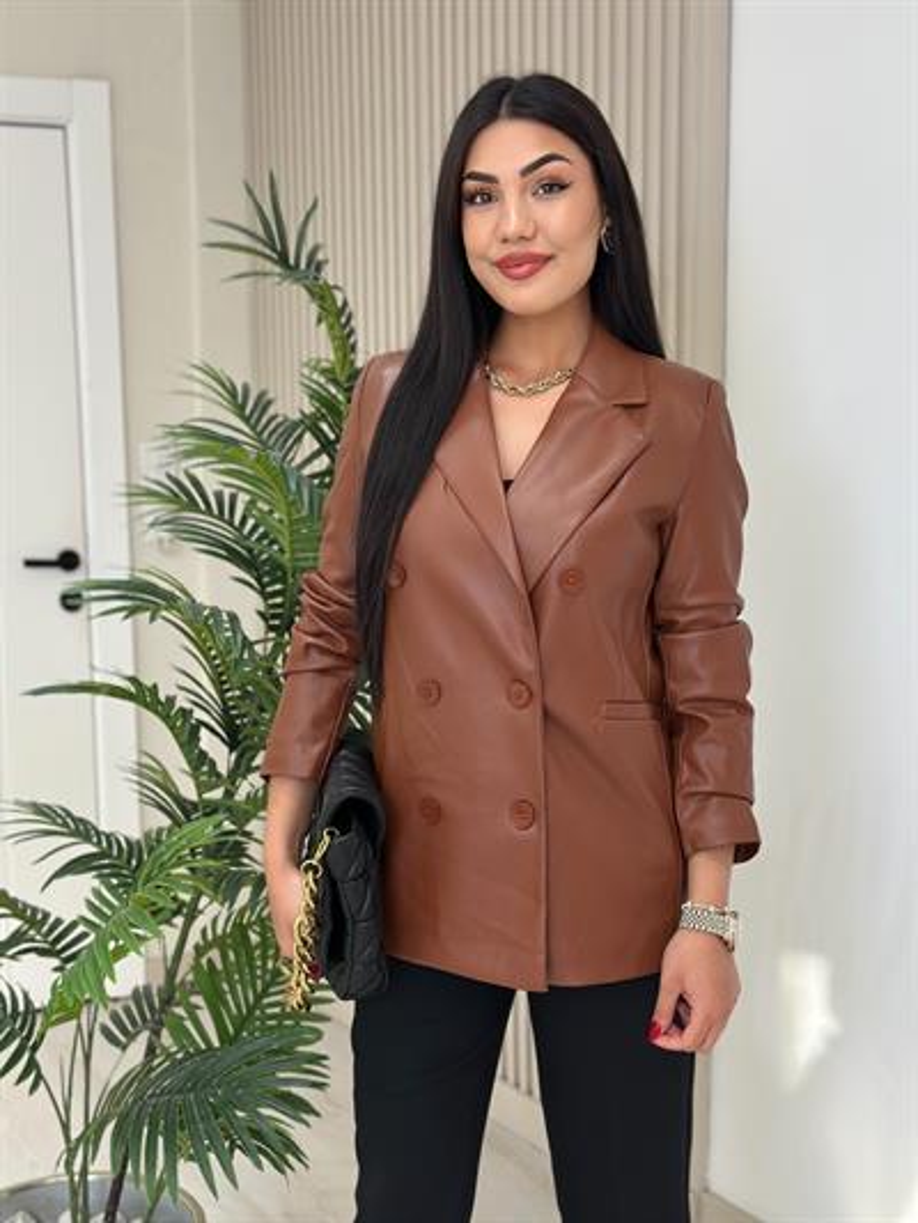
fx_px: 1697
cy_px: 612
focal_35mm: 48
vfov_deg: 39.6
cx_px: 459
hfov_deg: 30.3
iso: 100
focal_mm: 6.86
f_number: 1.78
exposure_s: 1/171
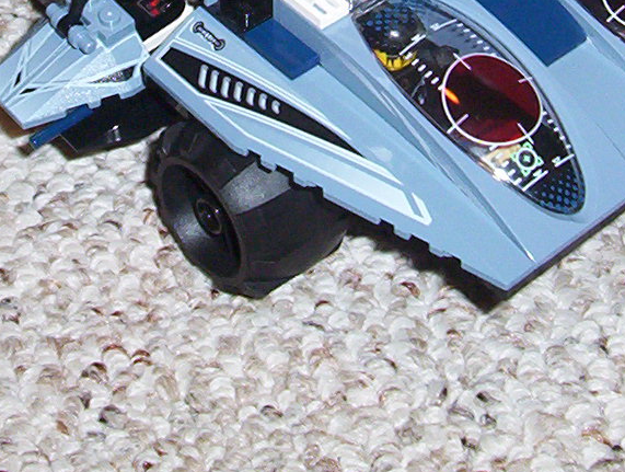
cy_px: -161
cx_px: 342
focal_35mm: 123
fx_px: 2226
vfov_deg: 11.7
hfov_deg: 16.0
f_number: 2.73
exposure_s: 1/60
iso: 140
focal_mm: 5.77
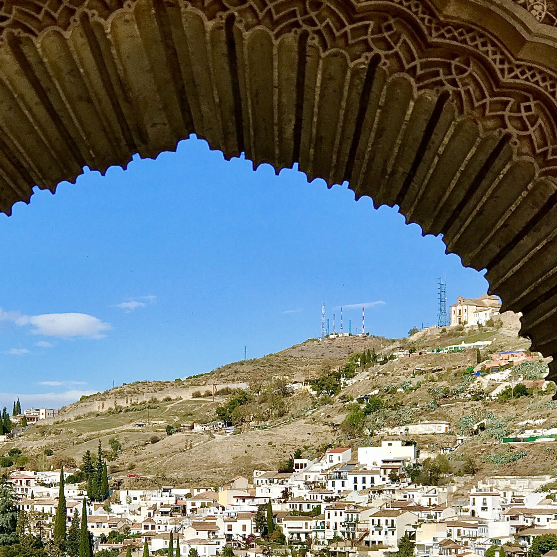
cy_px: 462
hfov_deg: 18.3
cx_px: 205
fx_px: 1729
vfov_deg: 18.1
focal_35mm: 95
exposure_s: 1/1312
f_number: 2.8
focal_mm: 6.6
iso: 20
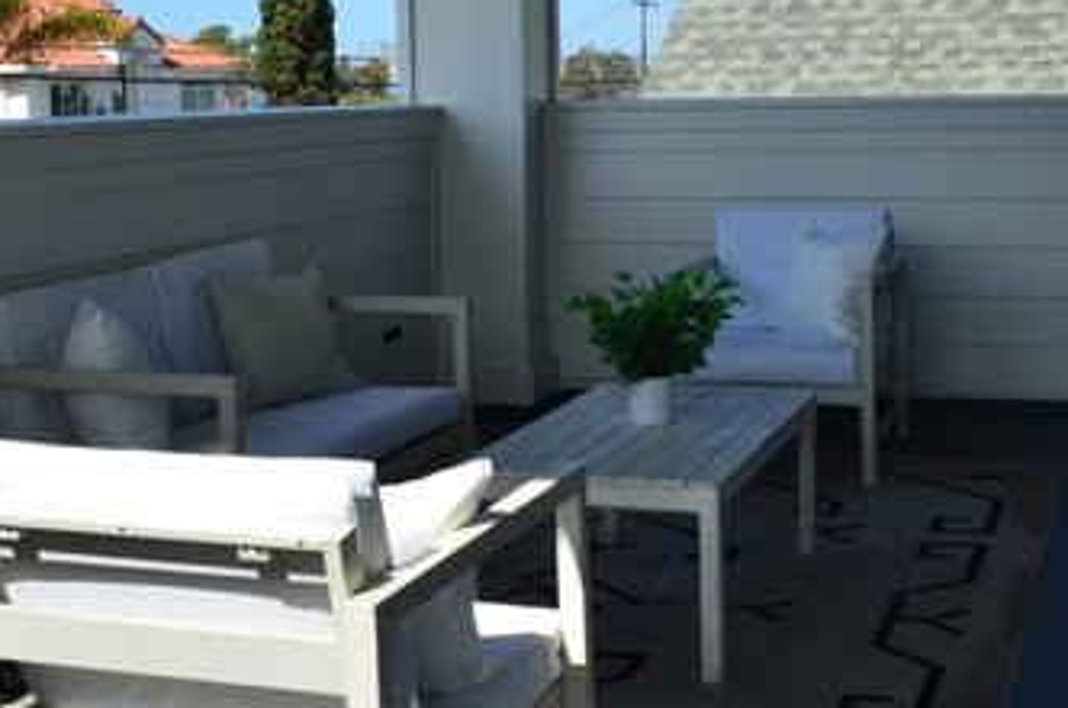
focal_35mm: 52
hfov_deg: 38.0
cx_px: 663
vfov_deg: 25.4
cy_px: 129
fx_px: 1540
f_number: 11
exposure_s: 1/320
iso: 320
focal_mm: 18
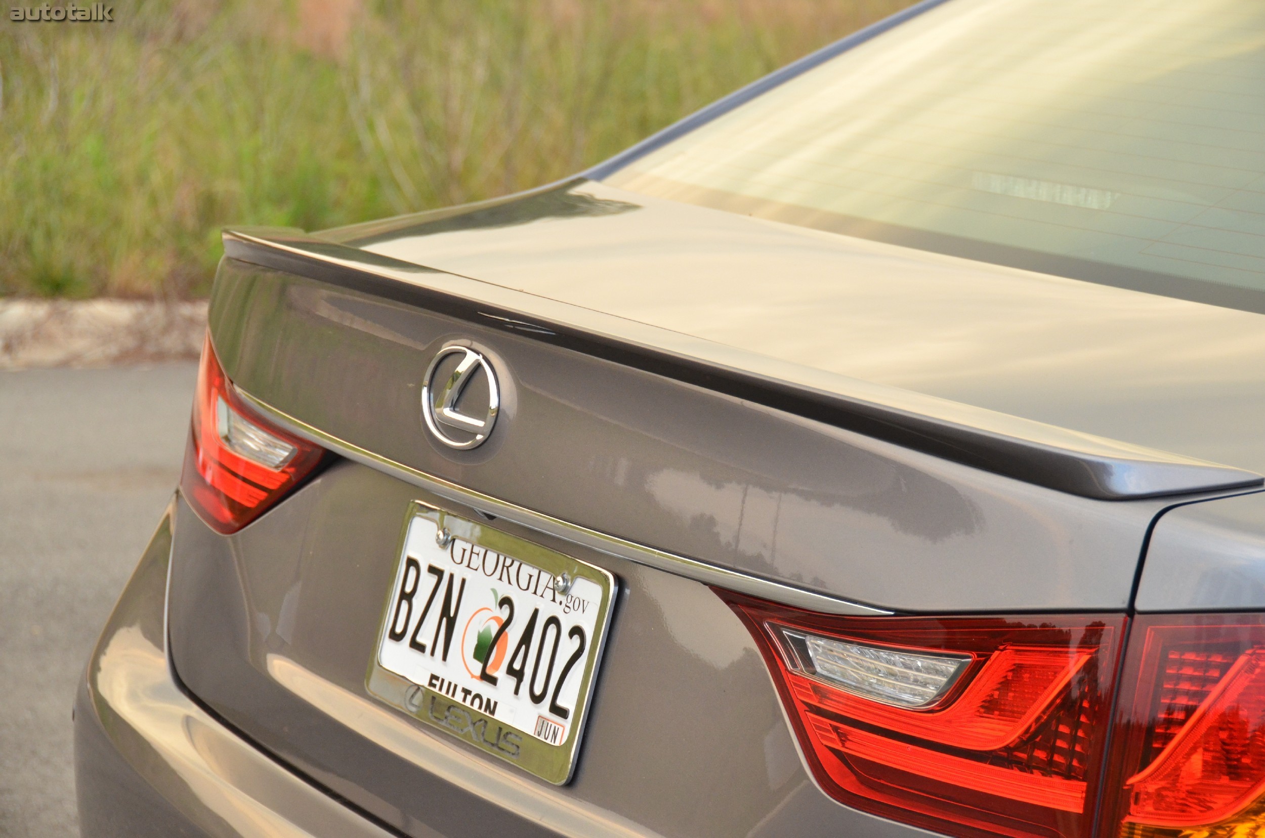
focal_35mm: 93
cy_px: 419
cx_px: 632
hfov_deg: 22.0
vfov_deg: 14.6
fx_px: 3261
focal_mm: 62
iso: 1600
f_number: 4.8
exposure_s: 1/200
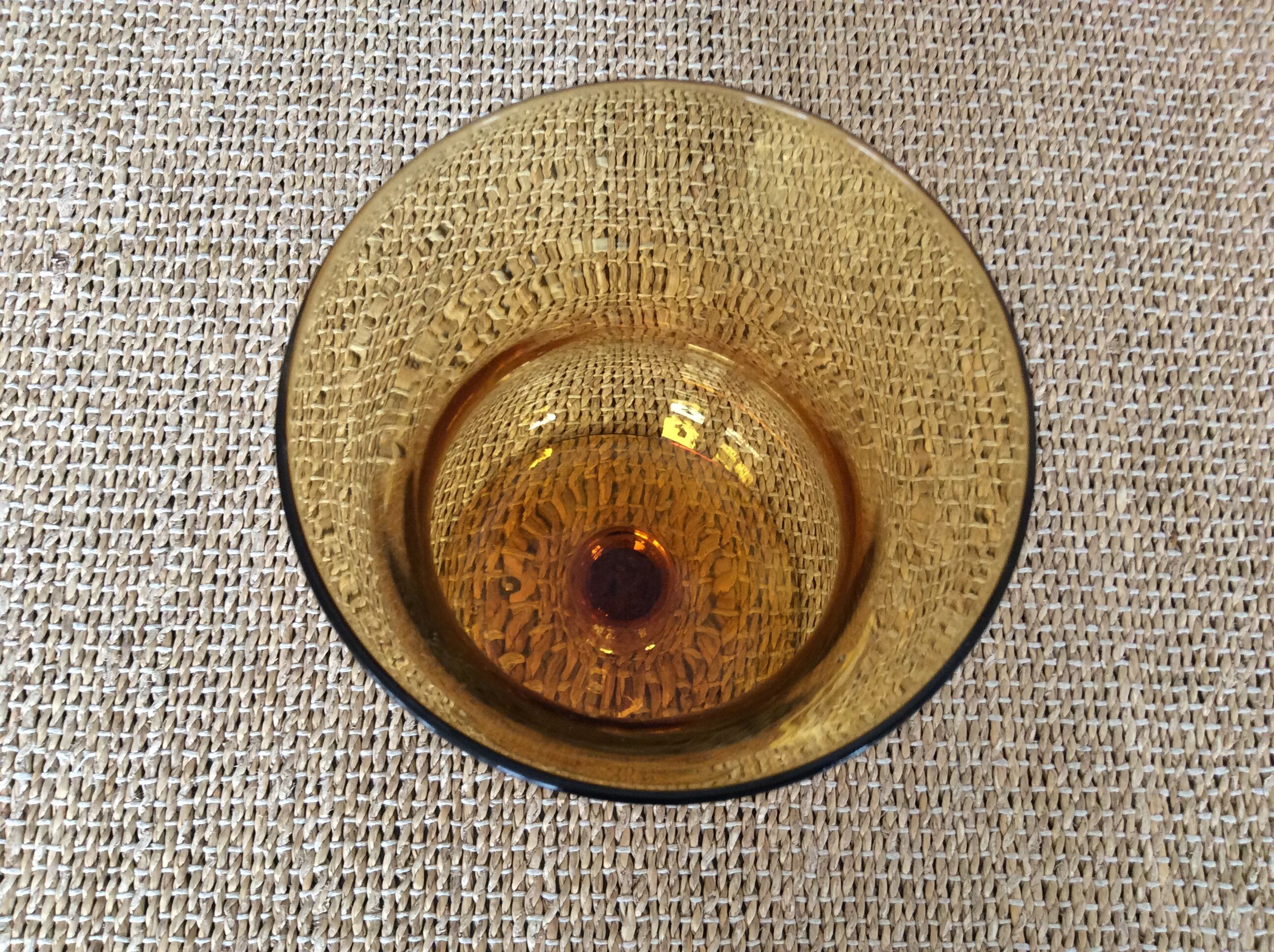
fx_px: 1176
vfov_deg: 44.1
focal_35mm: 32
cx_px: 637
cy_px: 476
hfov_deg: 56.9
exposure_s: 1/25
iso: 100
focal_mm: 3.3
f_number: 2.4
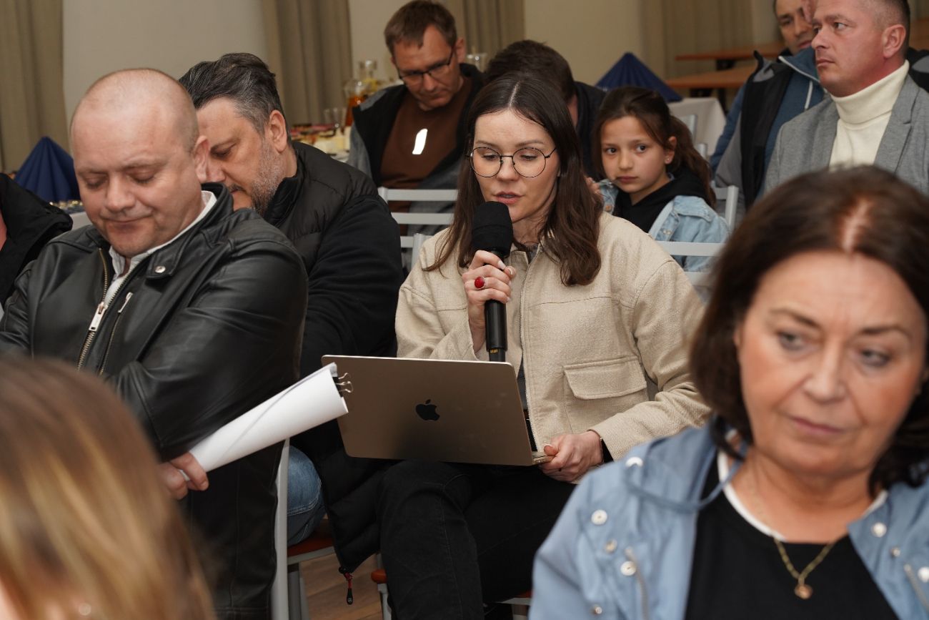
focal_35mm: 105
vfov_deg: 13.0
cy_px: 310
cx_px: 464
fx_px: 2710
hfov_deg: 19.5
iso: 1250
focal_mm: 105
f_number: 8
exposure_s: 1/100
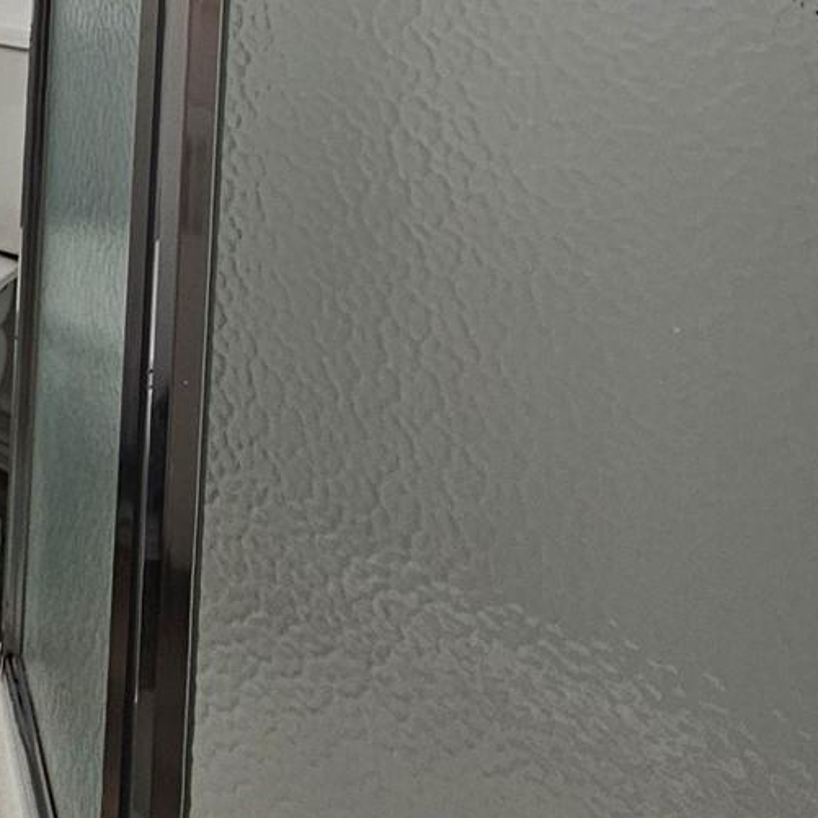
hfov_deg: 30.4
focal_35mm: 47
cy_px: -313
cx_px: -176
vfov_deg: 28.0
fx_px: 1257
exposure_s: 1/60
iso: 64
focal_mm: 2.2
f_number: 2.2
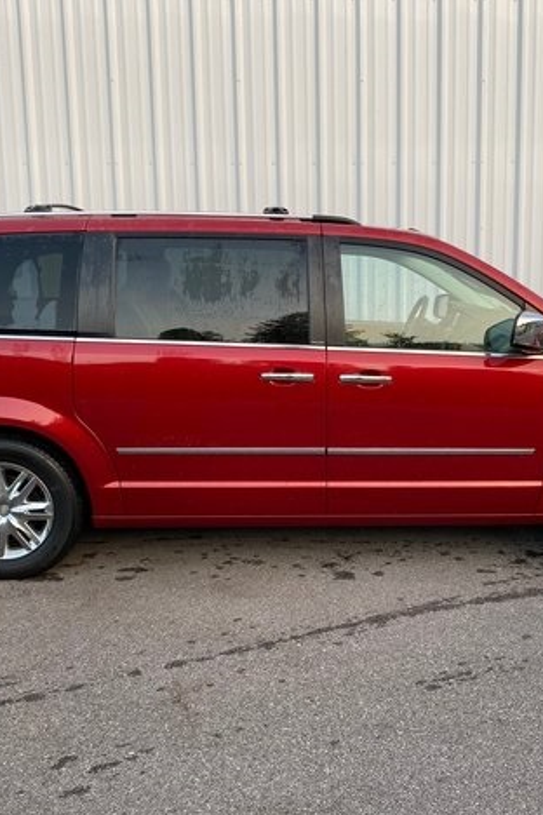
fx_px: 837
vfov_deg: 51.9
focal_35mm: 37
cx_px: 313
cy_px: 402
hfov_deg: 35.9
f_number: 1.8
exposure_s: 1/122
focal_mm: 4.25
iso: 40
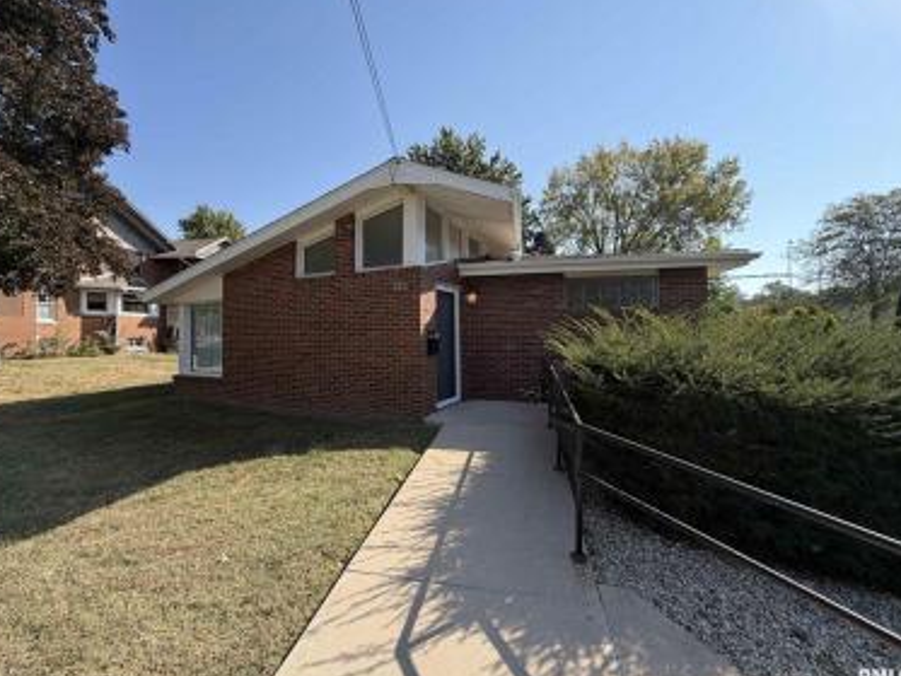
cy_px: 331
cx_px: 447
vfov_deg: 81.8
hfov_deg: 98.2
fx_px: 391
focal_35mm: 15
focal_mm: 2.22
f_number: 2.2
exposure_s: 1/770
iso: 32
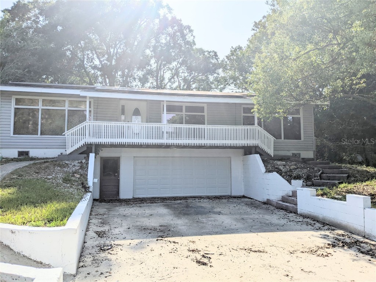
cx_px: 188
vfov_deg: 51.4
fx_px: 293
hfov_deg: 65.3
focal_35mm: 27
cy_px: 141
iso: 51
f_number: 1.8
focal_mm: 4.44
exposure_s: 1/7812
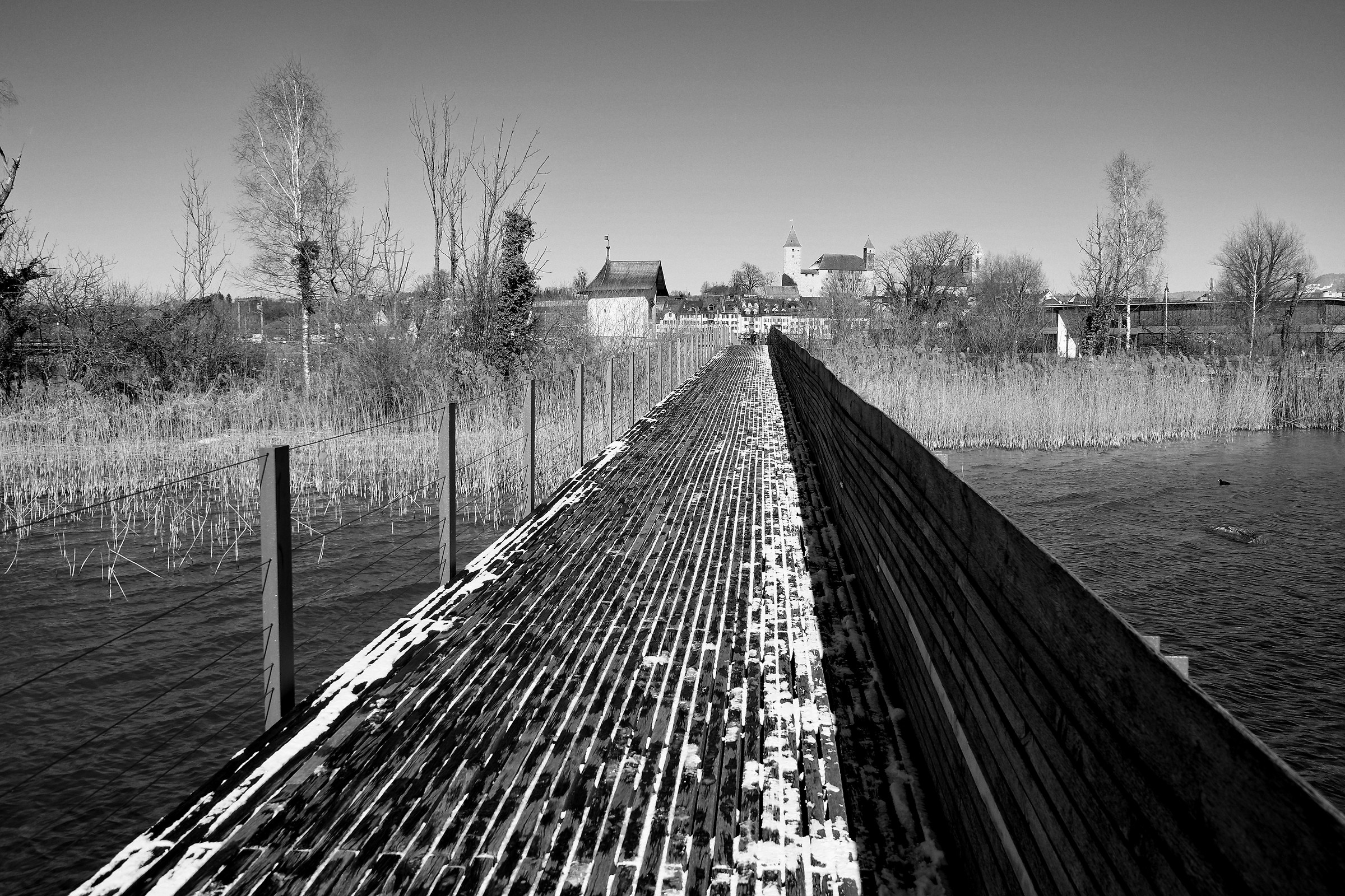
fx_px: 1083
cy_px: 448
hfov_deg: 63.7
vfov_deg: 45.0
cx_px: 672
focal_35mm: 29
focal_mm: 19.2
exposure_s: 1/500
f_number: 6.4
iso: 200
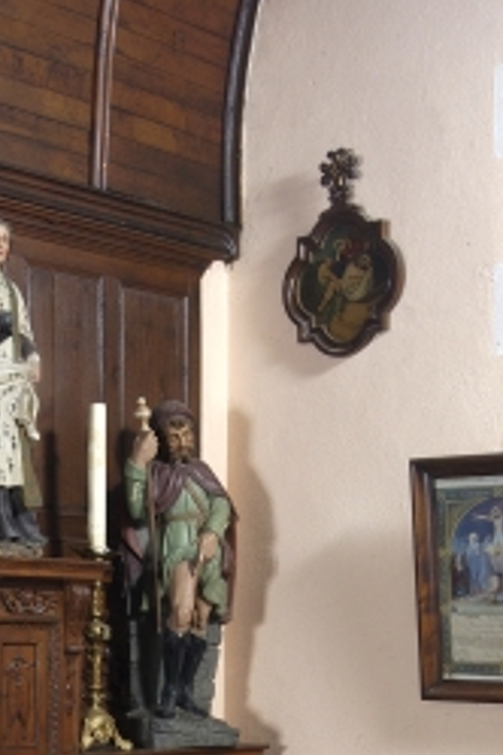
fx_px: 1614
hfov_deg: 17.5
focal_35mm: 77
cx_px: 88
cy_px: 703
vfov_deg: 25.4
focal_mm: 25
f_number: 20
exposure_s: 1/60
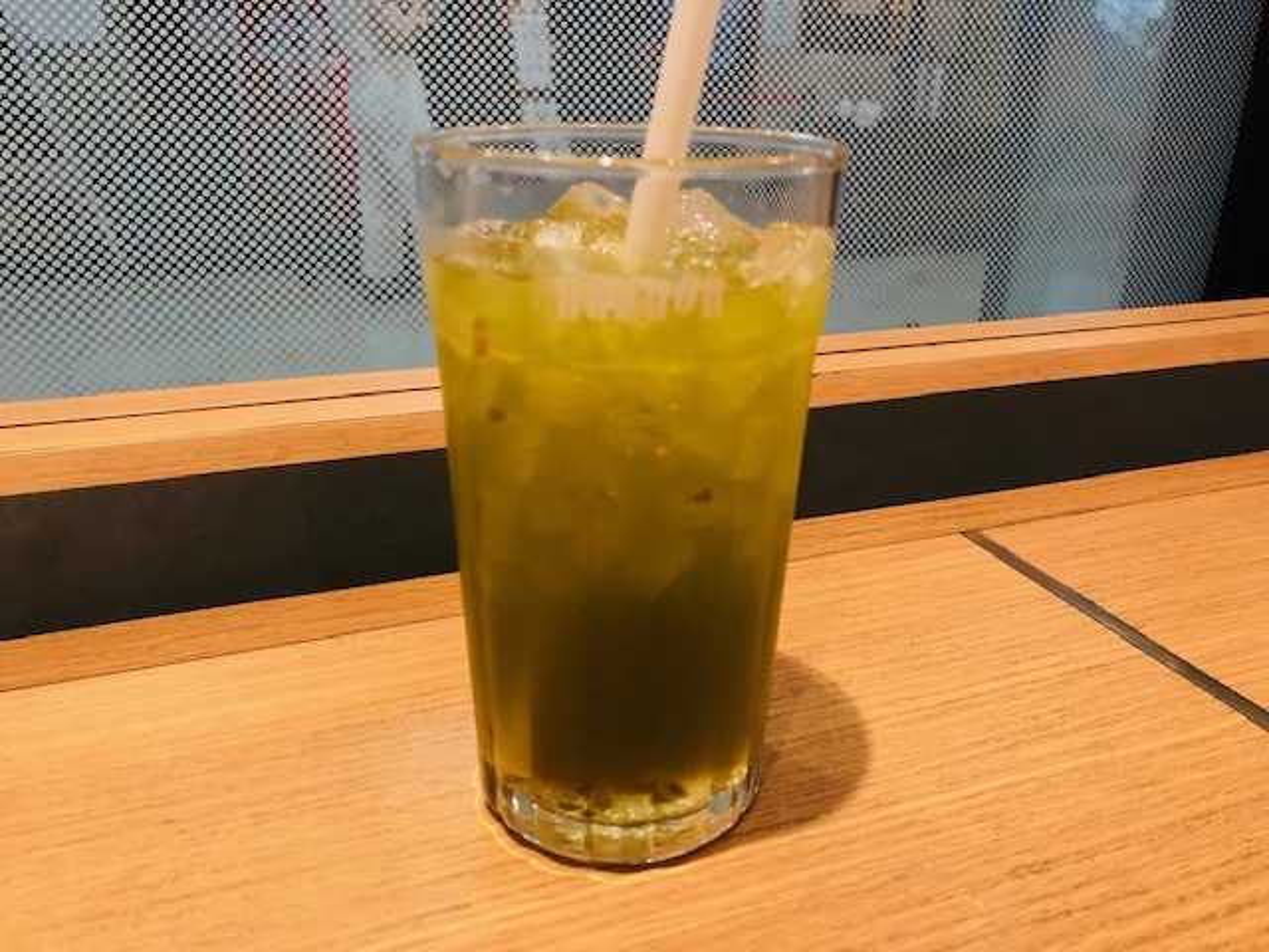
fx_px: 1026
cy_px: 476
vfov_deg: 49.7
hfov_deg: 63.4
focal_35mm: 28
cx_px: 634
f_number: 1.8
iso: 40
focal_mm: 4
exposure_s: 1/29
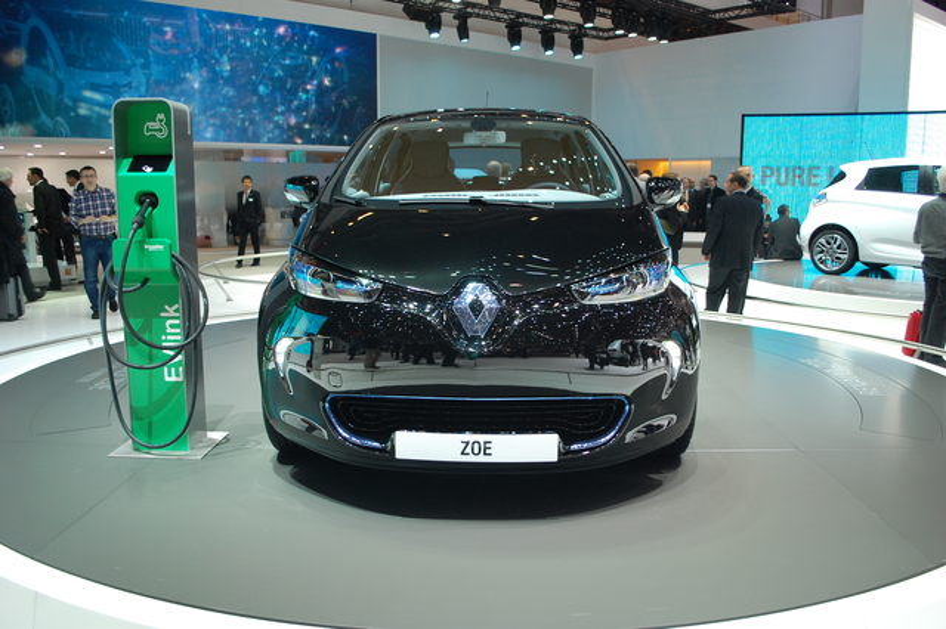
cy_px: 314
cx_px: 473
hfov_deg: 62.0
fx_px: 788
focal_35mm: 30
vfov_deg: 43.6
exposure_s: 1/40
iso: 400
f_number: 3.8
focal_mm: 20
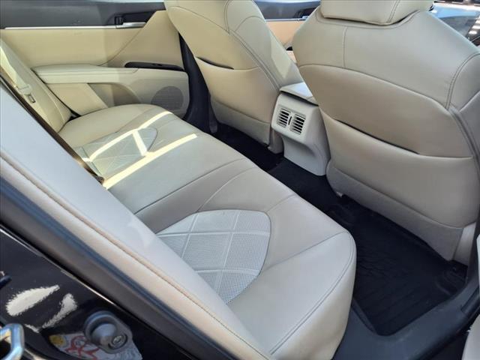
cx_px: 240
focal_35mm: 27
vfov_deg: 51.4
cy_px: 180
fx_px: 374
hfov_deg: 65.3
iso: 40
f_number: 1.9
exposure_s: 1/172
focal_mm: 3.58
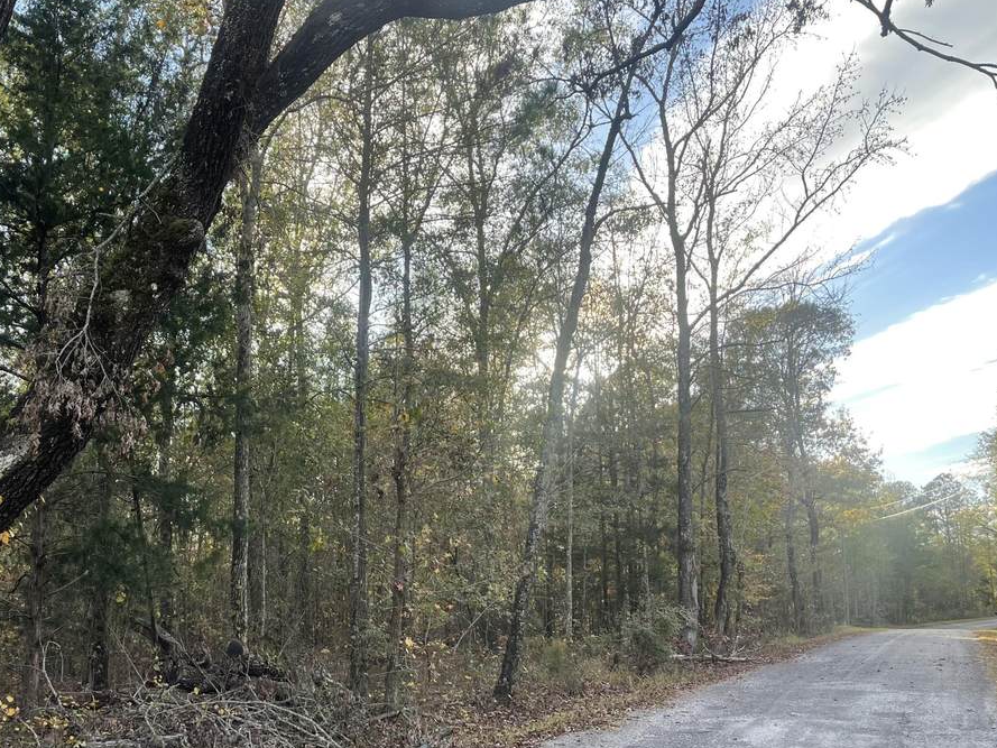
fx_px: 1037
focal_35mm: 36
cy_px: 456
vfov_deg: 39.5
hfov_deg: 50.4
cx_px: 332
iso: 32
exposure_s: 1/642
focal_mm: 5.1
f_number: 1.6
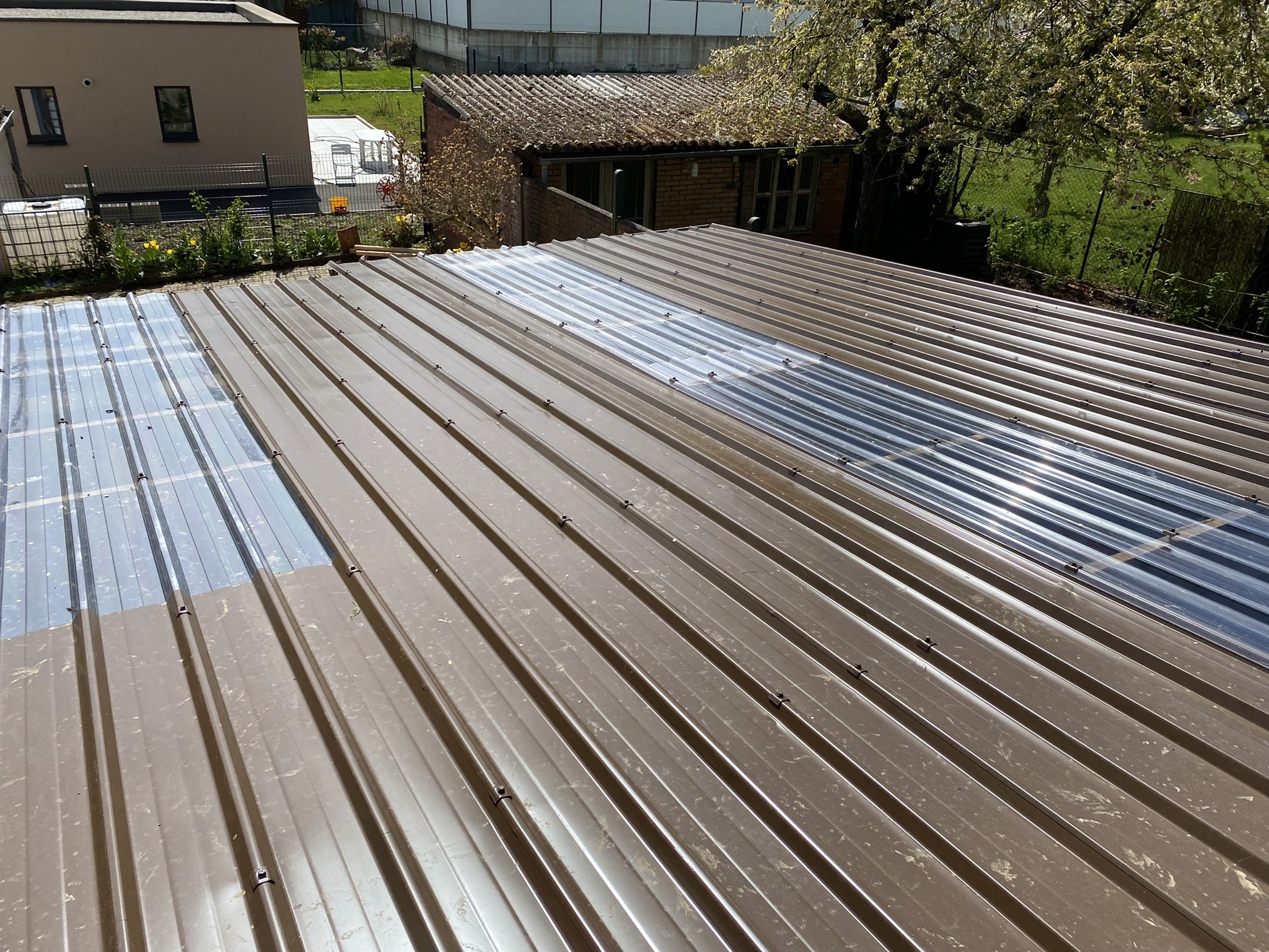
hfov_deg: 67.3
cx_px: 634
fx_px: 953
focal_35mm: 26
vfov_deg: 53.1
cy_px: 476
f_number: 1.8
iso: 32
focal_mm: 4.25
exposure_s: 1/2967
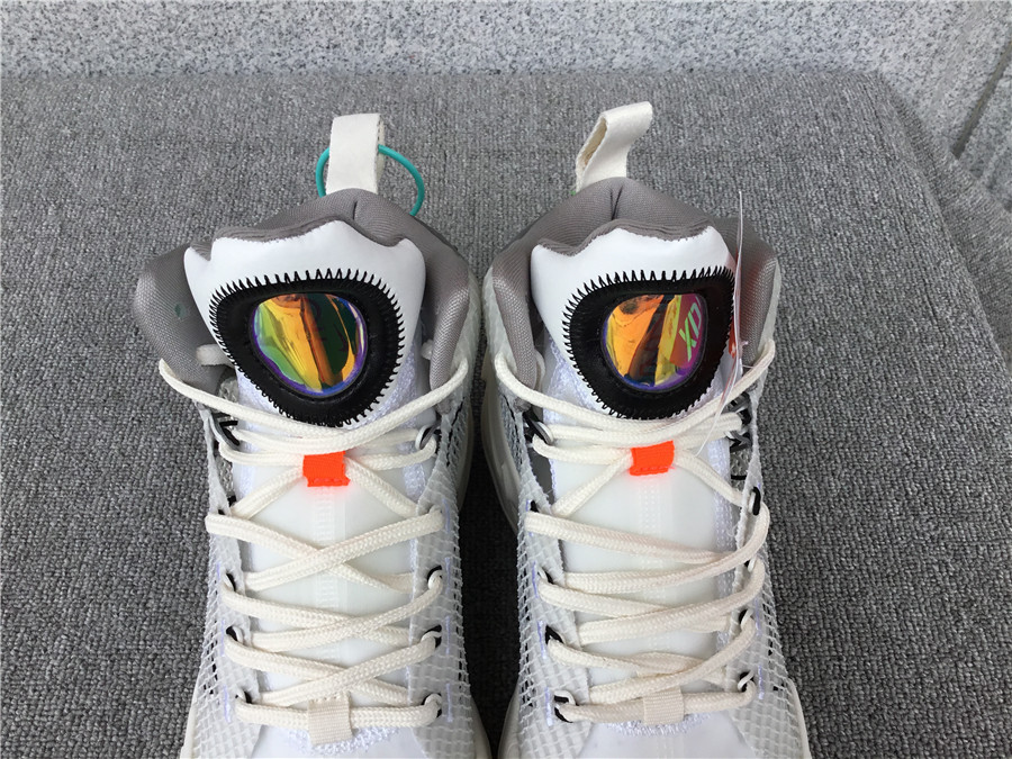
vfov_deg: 45.4
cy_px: 380
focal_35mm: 31
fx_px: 906
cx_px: 506
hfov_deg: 58.4
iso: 25
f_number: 2.4
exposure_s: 1/401
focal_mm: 3.3
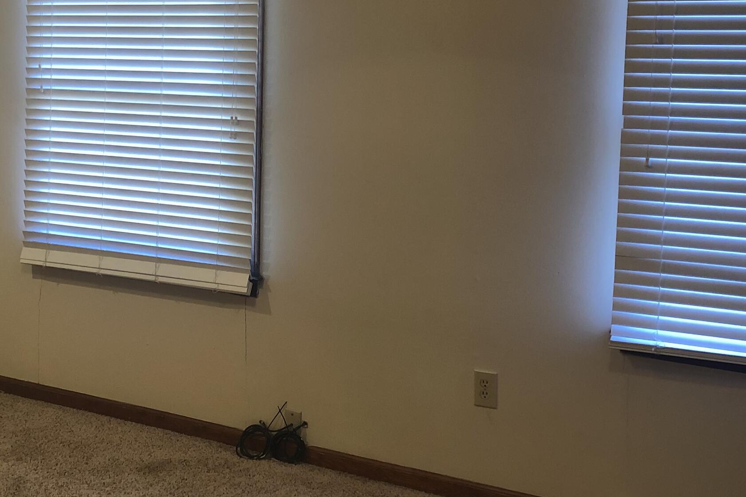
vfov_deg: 25.6
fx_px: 1077
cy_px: 102
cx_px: 211
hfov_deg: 37.5
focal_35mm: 52
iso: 40
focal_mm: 4
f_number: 1.8
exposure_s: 1/20
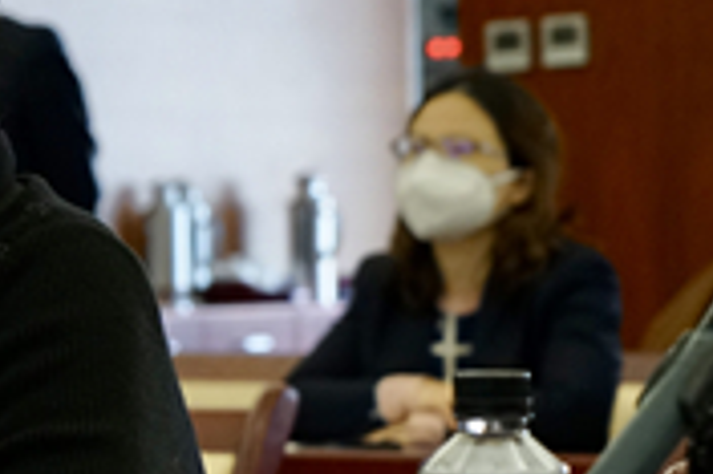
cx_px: -373
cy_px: 199
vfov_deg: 5.7
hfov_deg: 8.4
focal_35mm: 239
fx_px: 4729
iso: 2500
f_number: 5.6
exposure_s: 1/100
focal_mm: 70
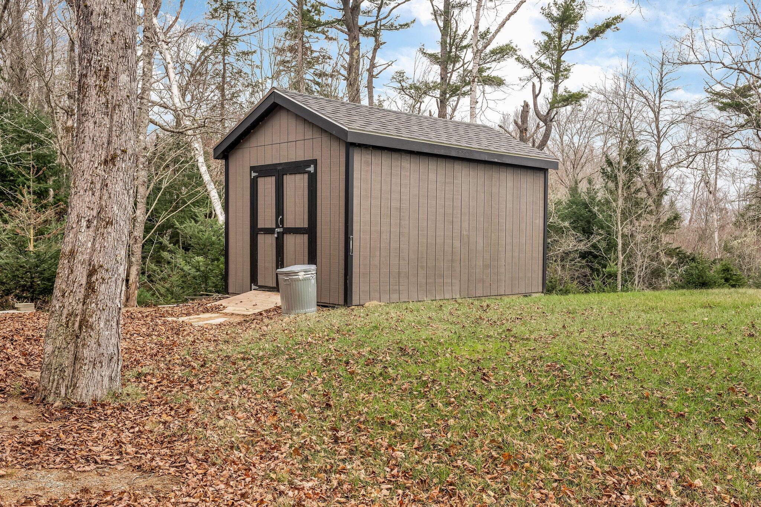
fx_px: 740
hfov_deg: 54.4
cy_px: 254
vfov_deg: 37.8
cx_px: 380
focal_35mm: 35
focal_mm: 35
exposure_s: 1/125
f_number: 8
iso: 320
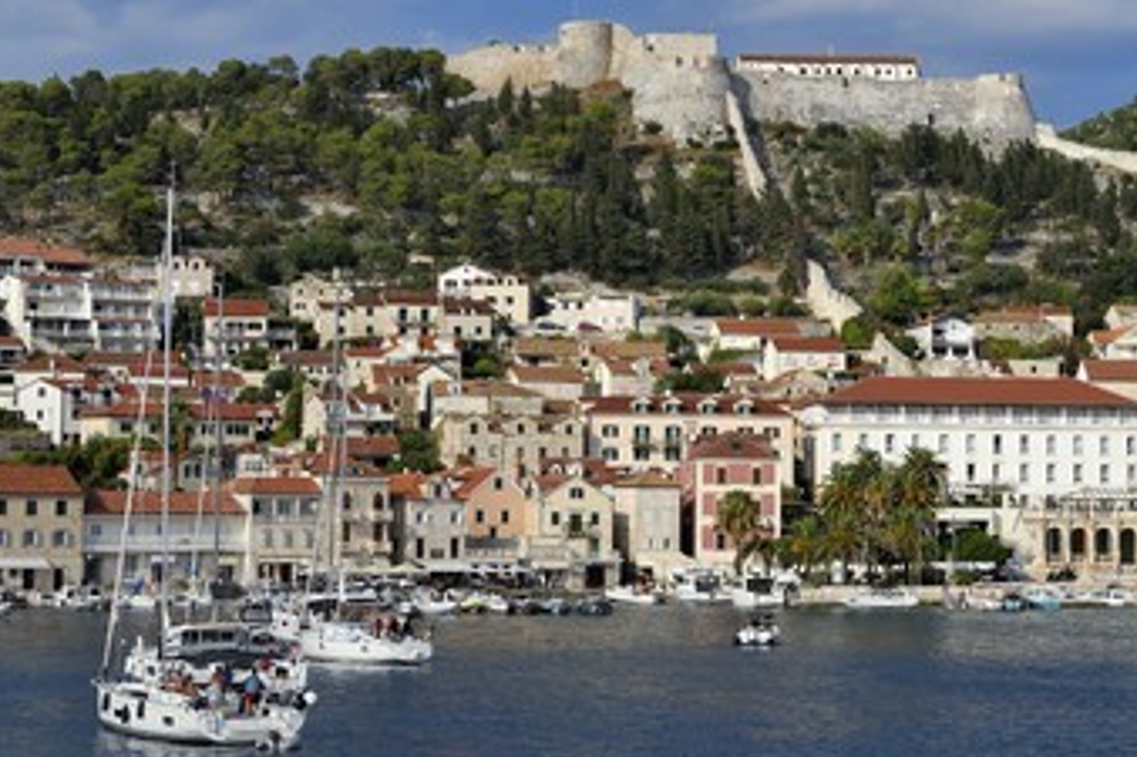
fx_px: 3220
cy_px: 336
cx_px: 691
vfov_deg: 13.4
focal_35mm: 102
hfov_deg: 20.0
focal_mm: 82
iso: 200
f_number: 9
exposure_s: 1/800
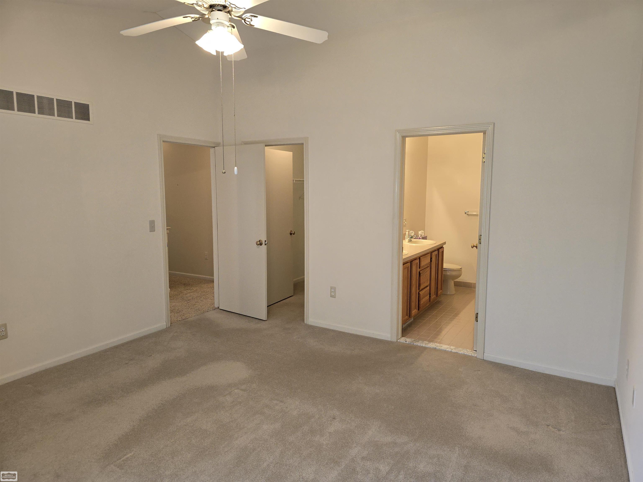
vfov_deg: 58.9
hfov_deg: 73.9
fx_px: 427
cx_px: 322
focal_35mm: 23
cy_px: 241
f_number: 1.7
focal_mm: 6.3
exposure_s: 1/60
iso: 125
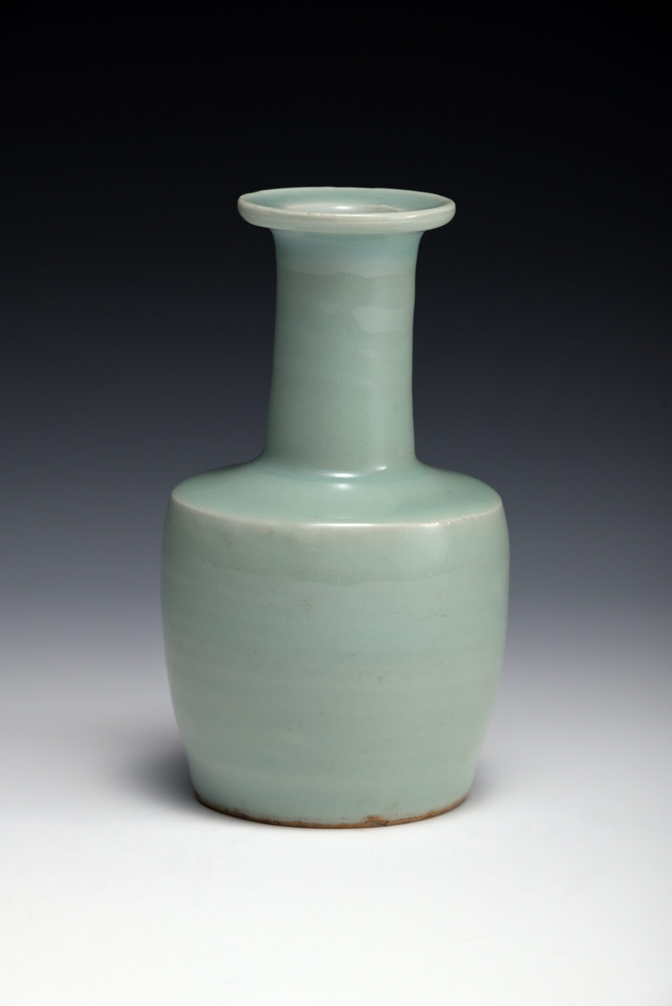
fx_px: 6433
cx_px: 336
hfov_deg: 6.0
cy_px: 503
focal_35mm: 230
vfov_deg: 8.9
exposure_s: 1/180
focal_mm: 230
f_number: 16
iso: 200
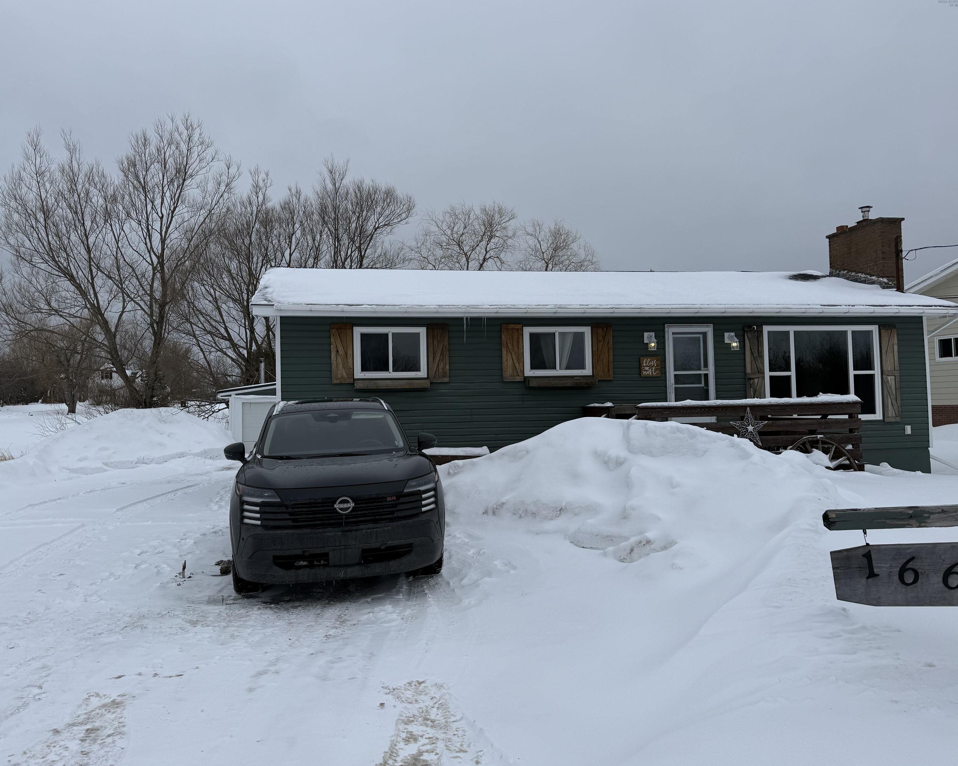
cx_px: 461
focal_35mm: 26
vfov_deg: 54.9
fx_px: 737
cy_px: 371
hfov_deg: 66.0
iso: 80
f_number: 1.78
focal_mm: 6.76
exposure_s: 1/3953
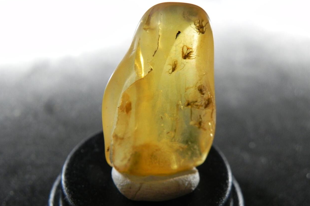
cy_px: 110
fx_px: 525
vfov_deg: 22.3
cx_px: 156
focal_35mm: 61
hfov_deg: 32.9
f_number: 3.5
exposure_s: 1/19.8
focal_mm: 10.3
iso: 400
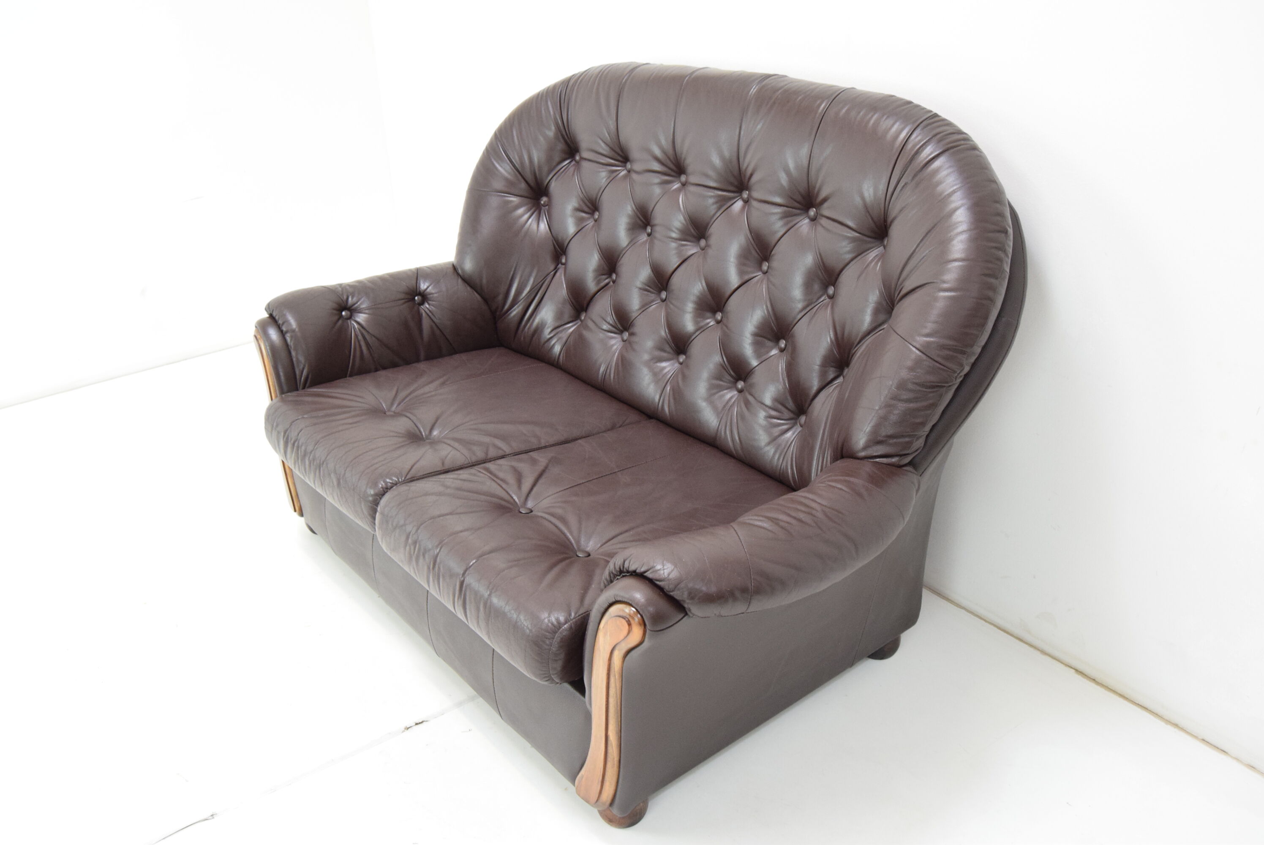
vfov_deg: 40.0
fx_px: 1160
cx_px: 632
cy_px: 422
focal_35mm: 33
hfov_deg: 57.2
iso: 1600
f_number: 5
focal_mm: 22
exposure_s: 1/100
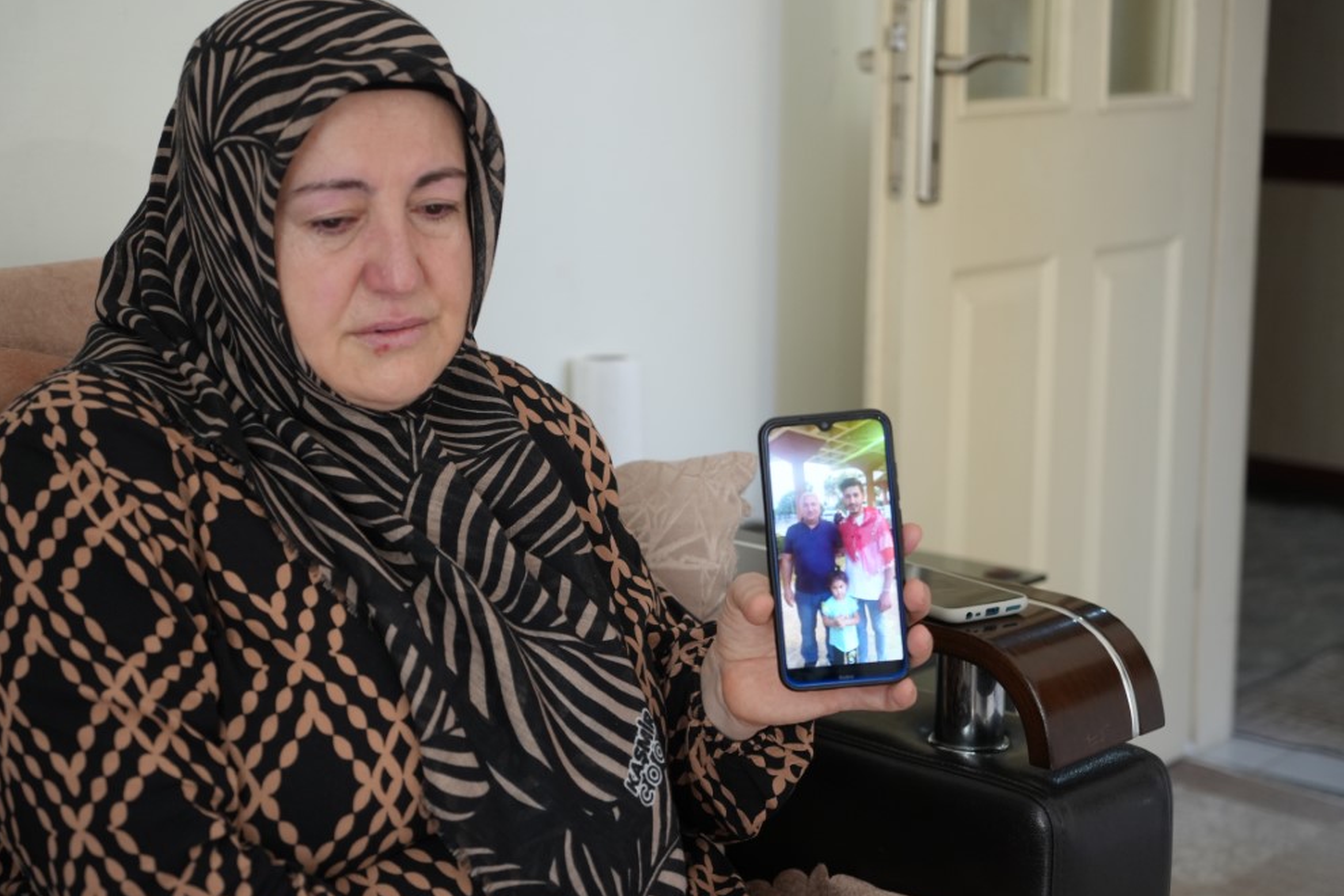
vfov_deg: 21.9
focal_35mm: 62
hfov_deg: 32.4
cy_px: 445
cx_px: 639
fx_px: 2314
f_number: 4
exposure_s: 1/160
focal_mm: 59
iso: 1250
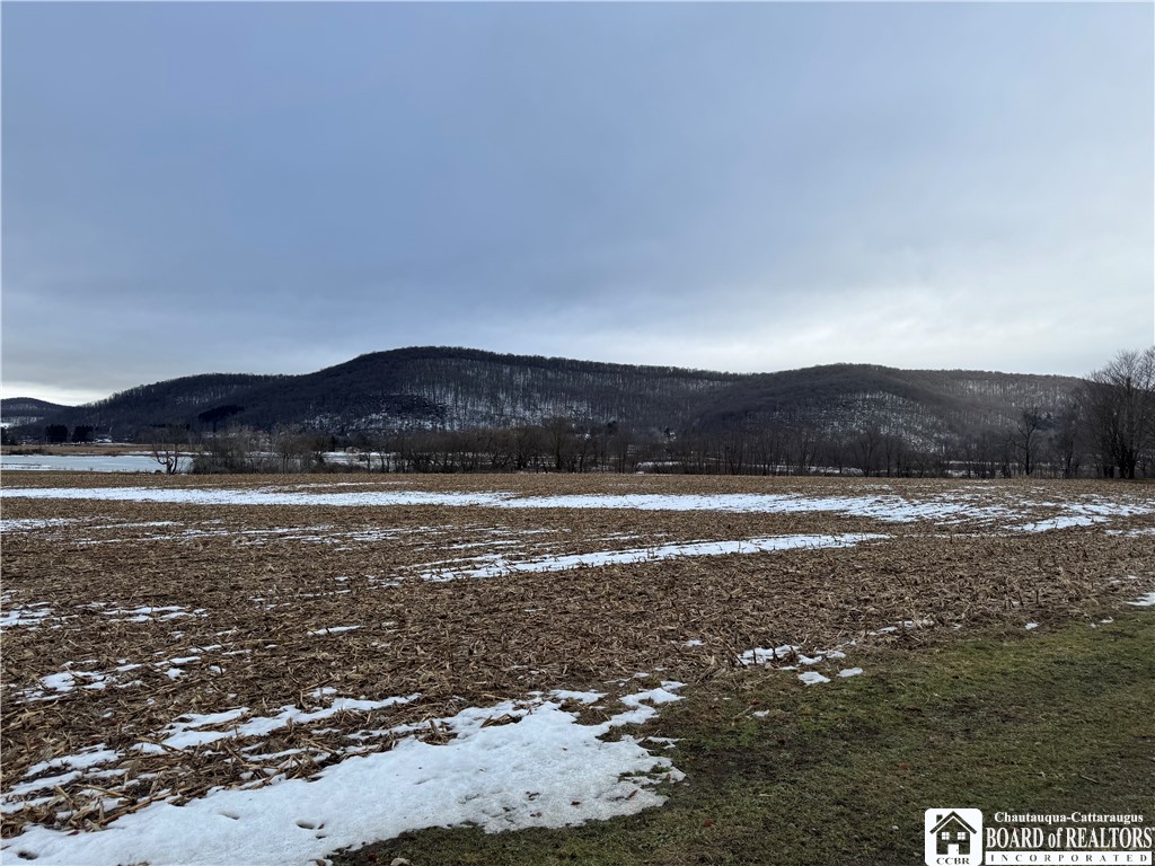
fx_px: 801
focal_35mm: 24
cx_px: 578
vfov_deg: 56.8
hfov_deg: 71.6
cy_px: 433
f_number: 1.78
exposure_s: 1/1215
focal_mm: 6.76
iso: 80
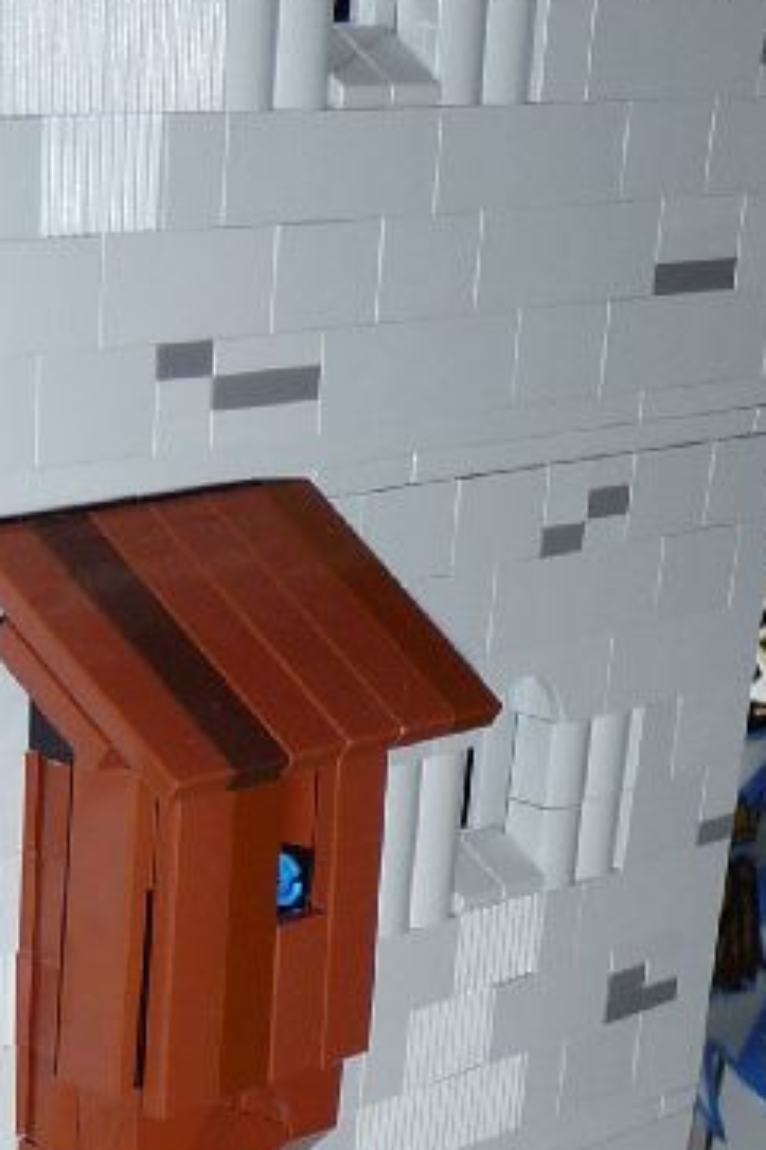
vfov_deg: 17.1
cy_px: 1909
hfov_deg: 13.3
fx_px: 3290
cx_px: 327
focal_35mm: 103
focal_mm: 4.7
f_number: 3.3
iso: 100
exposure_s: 1/30
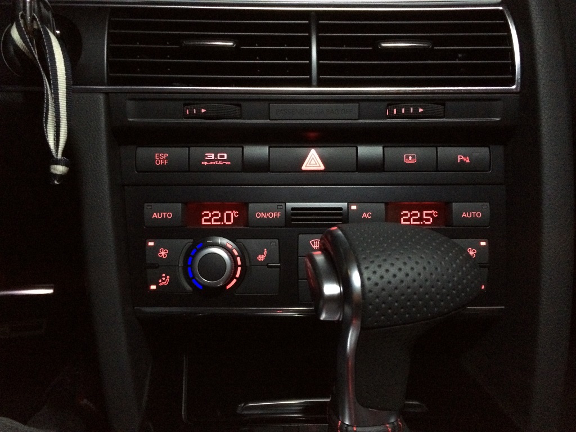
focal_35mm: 30
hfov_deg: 60.0
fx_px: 499
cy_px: 216
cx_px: 288
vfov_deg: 46.8
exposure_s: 1/15
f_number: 2.2
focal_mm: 4.12
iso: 640
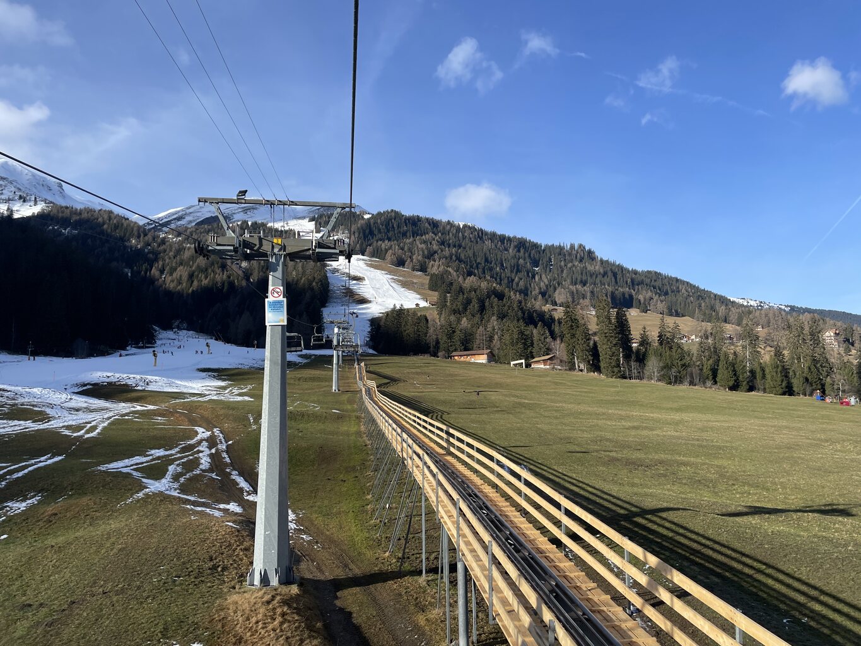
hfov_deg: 67.3
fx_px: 647
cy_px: 323
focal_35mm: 26
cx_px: 430
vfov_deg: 53.1
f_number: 1.6
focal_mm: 4.2
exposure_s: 1/2564
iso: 32
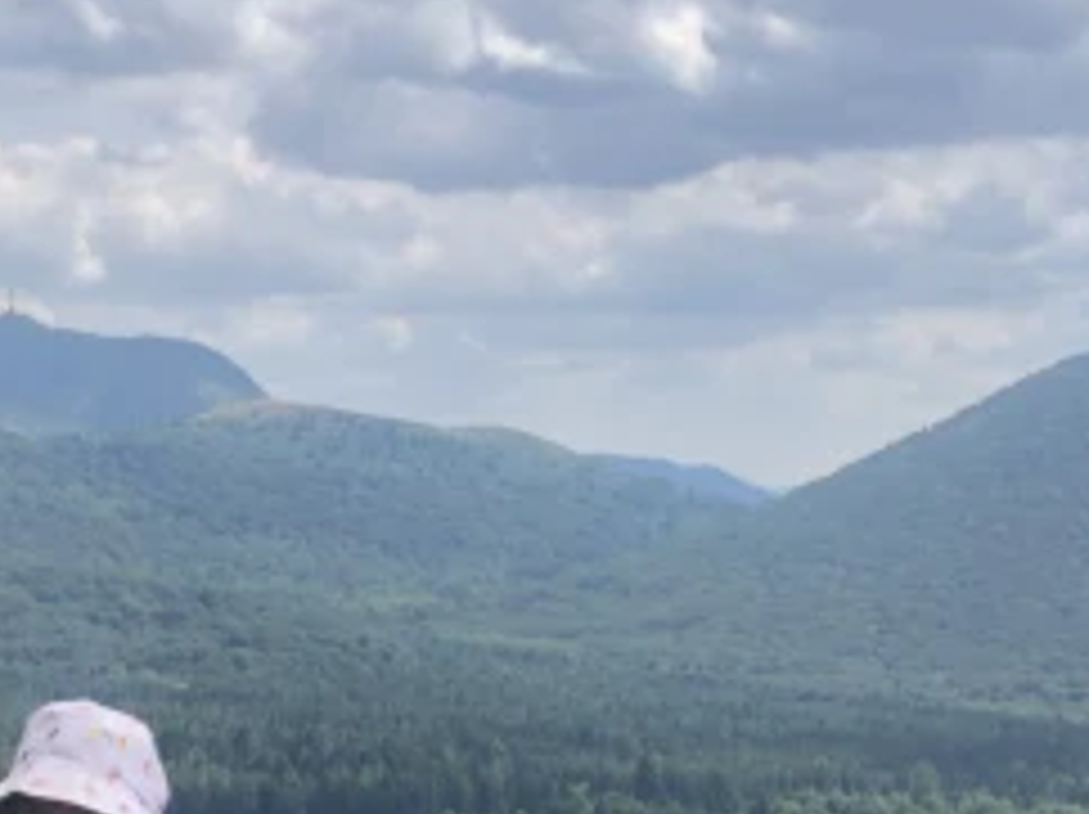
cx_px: 72
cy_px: 810
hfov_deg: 21.5
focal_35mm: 89
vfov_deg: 16.2
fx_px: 2797
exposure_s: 1/1453
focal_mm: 3.99
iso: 20
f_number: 1.8
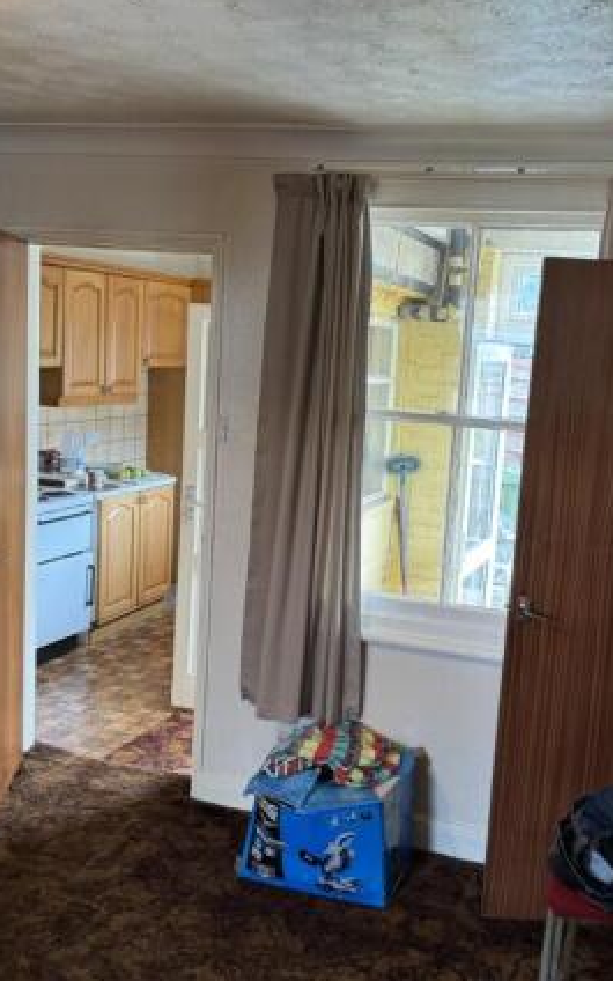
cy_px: 494
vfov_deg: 55.3
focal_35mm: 35
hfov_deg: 36.0
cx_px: 390
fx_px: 936
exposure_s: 1/50
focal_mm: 6.76
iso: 200
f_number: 1.78
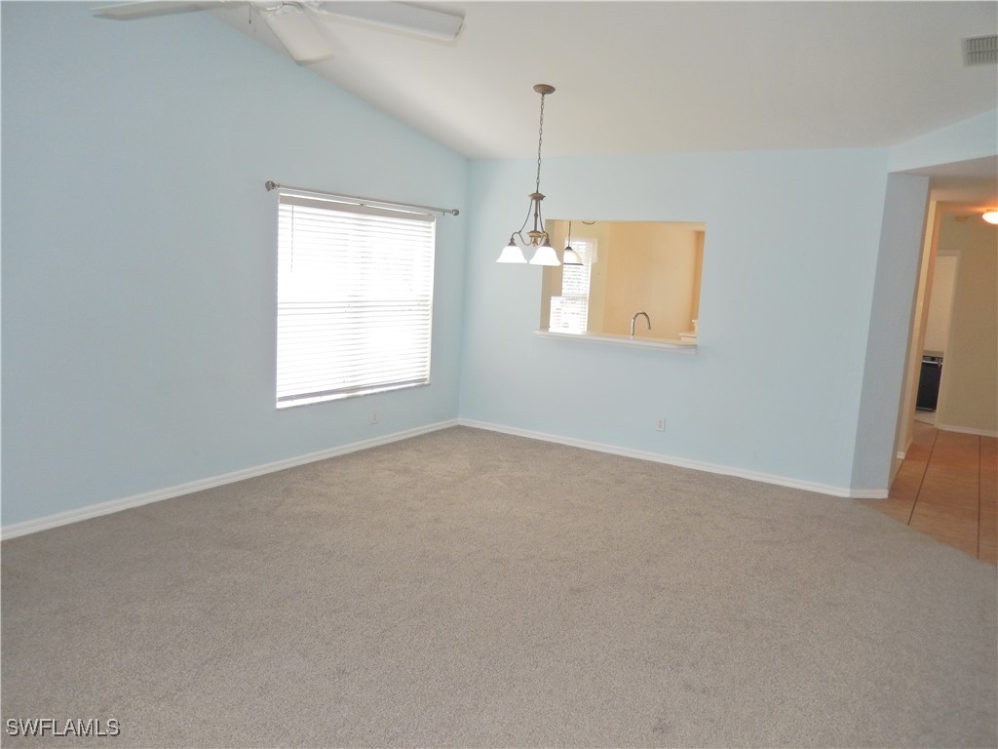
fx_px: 721
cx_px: 499
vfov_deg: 54.9
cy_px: 374
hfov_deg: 69.4
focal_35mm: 25
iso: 125
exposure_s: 1/80
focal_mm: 4.5
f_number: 3.4
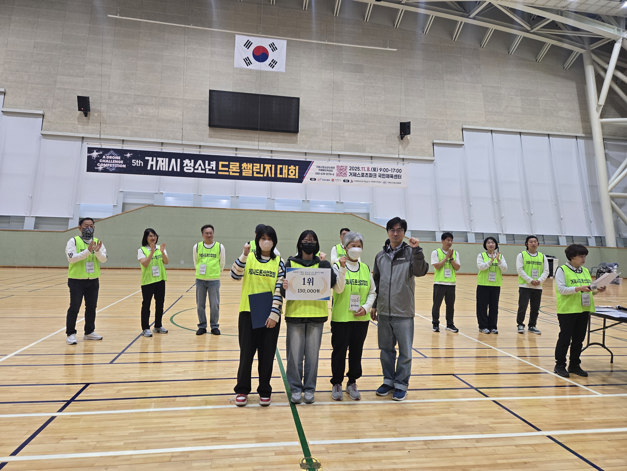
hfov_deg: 73.9
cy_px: 236
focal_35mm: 23
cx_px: 314
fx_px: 417
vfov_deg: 58.9
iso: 160
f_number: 1.8
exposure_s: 1/120
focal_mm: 5.4
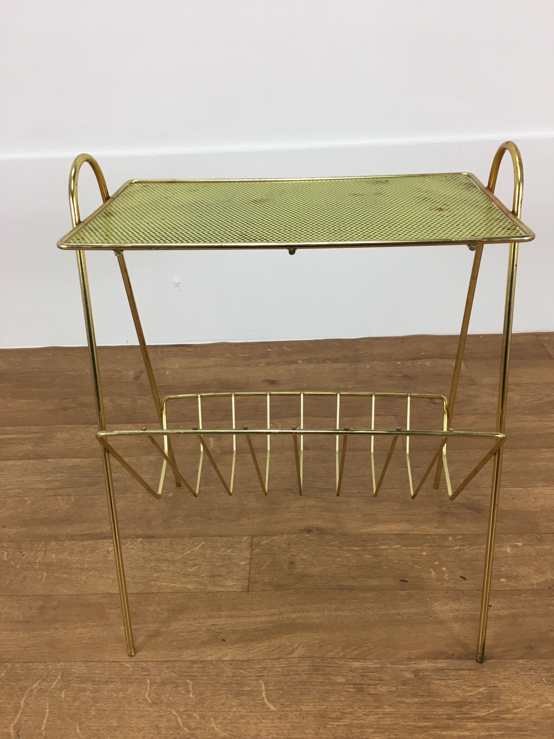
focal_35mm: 29
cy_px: 370
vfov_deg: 61.7
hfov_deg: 48.2
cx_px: 277
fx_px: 619
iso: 40
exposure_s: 1/33
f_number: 2.2
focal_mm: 4.15
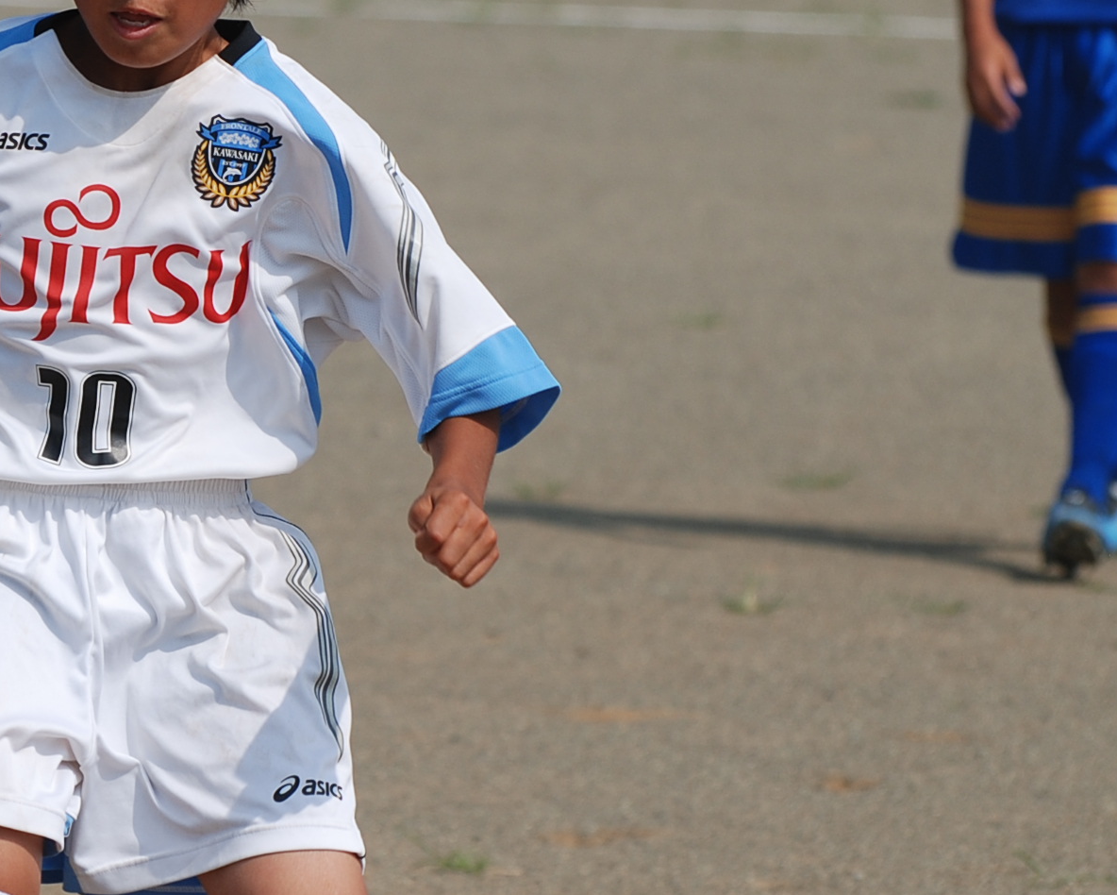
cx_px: 51
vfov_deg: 3.6
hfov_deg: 4.5
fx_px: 14258
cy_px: 555
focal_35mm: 431
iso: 100
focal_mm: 125
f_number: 4.8
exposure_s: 1/1000
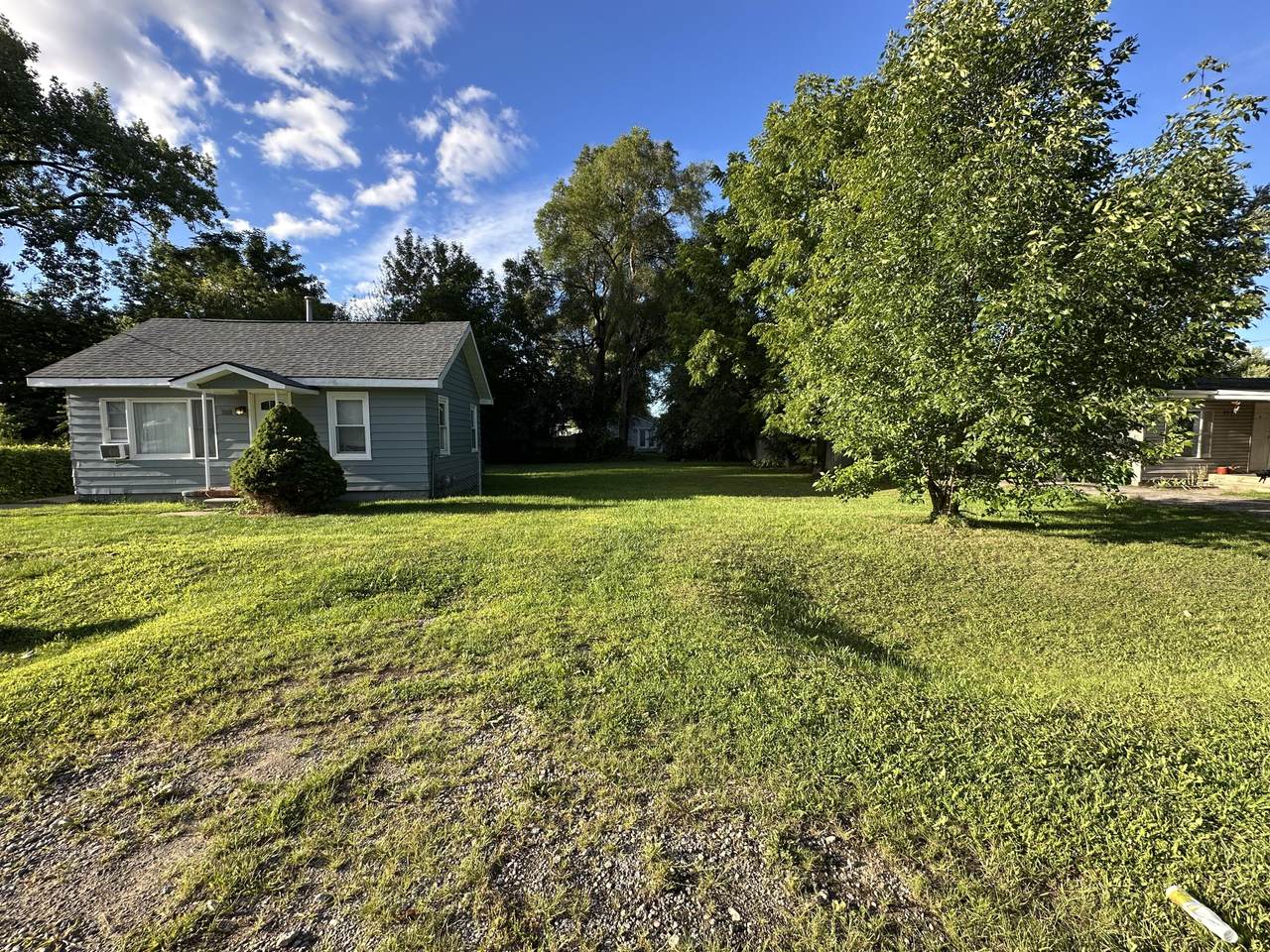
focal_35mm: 14
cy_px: 476
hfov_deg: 102.1
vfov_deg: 85.7
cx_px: 635
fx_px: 514
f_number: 2.2
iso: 40
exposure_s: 1/419
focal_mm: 2.22
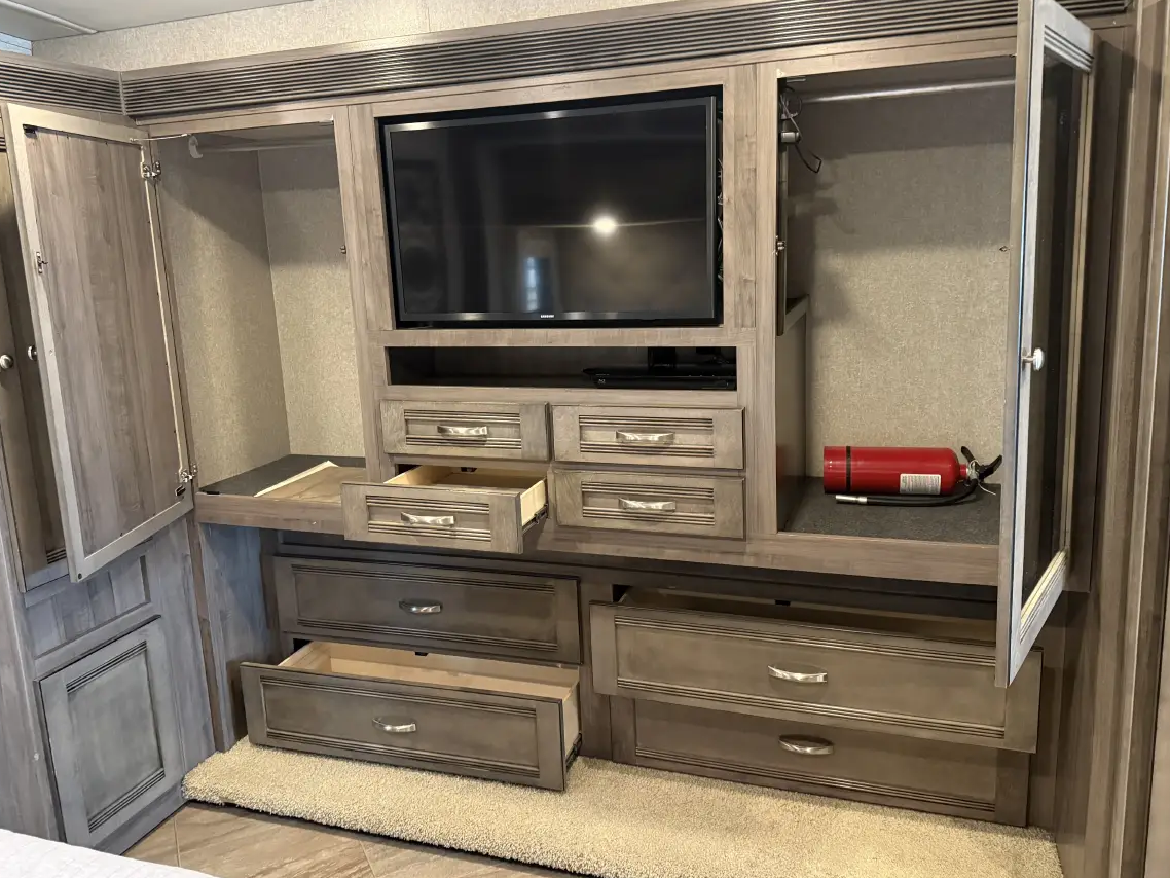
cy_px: 411
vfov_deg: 49.7
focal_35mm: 28
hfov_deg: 63.4
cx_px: 569
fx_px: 947
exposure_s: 1/40
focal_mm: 6.76
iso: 1000
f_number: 1.78
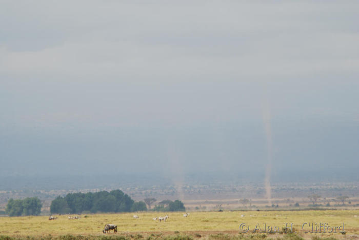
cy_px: 120
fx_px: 3593
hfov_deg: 5.7
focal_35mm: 360
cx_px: 180
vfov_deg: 3.8
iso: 100
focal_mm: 240
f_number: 5.3
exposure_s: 1/500
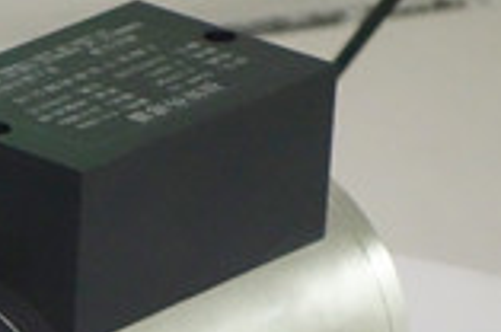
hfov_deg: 11.6
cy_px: 583
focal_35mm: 169
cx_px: -270
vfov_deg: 7.8
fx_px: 2347
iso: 1000
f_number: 3.2
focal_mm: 17.18
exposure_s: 1/50
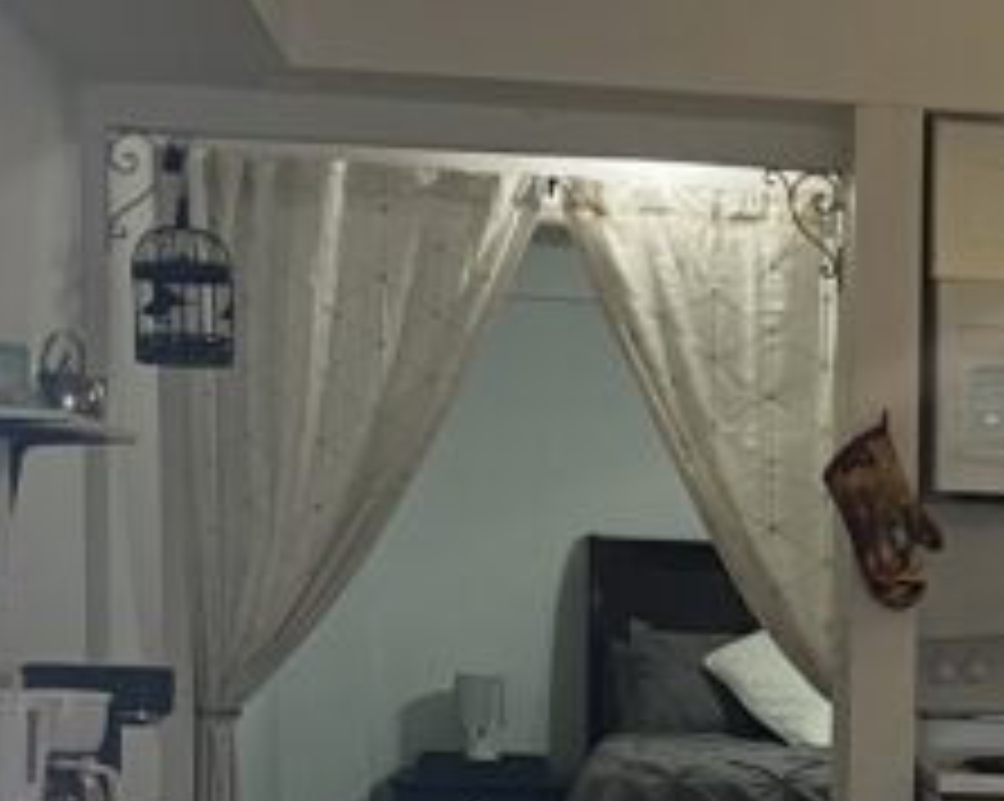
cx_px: 1324
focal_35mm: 91
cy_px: 1026
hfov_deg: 19.4
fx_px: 2702
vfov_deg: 16.0
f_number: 1.6
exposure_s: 1/60
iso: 100
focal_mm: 5.1
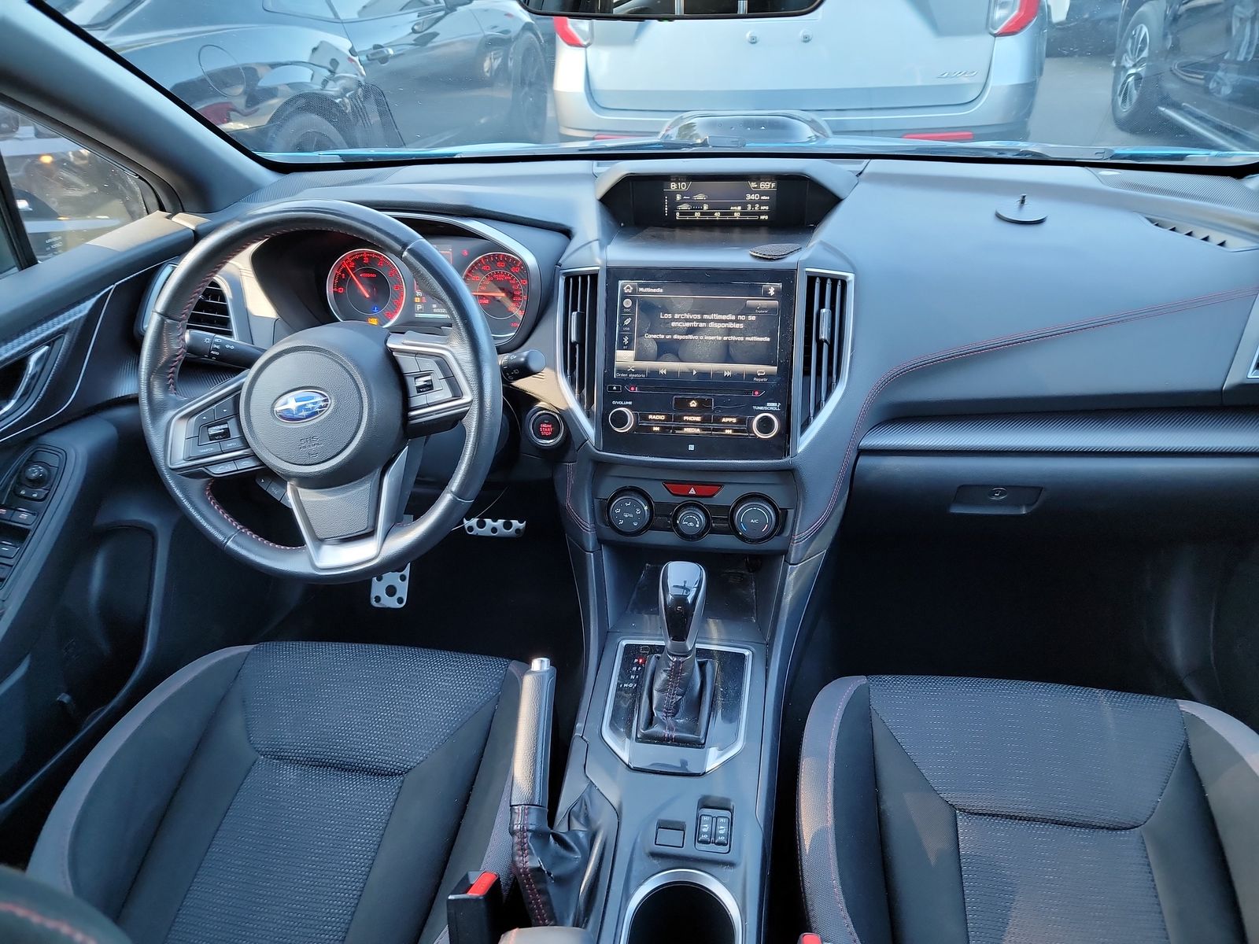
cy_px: 472
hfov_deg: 71.6
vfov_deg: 56.8
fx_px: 873
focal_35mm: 24
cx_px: 630
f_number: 1.8
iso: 331
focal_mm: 6.7
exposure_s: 1/59
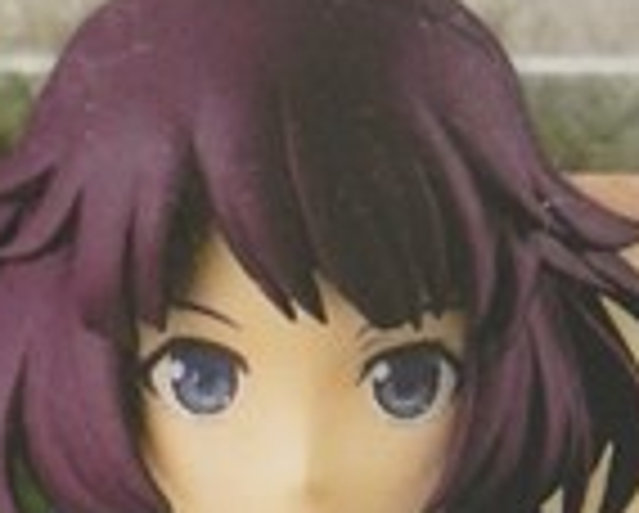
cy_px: 1323
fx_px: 3844
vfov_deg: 7.1
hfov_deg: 9.4
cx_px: -148
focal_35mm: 203
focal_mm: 6.7
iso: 200
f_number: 3.9
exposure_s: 1/20
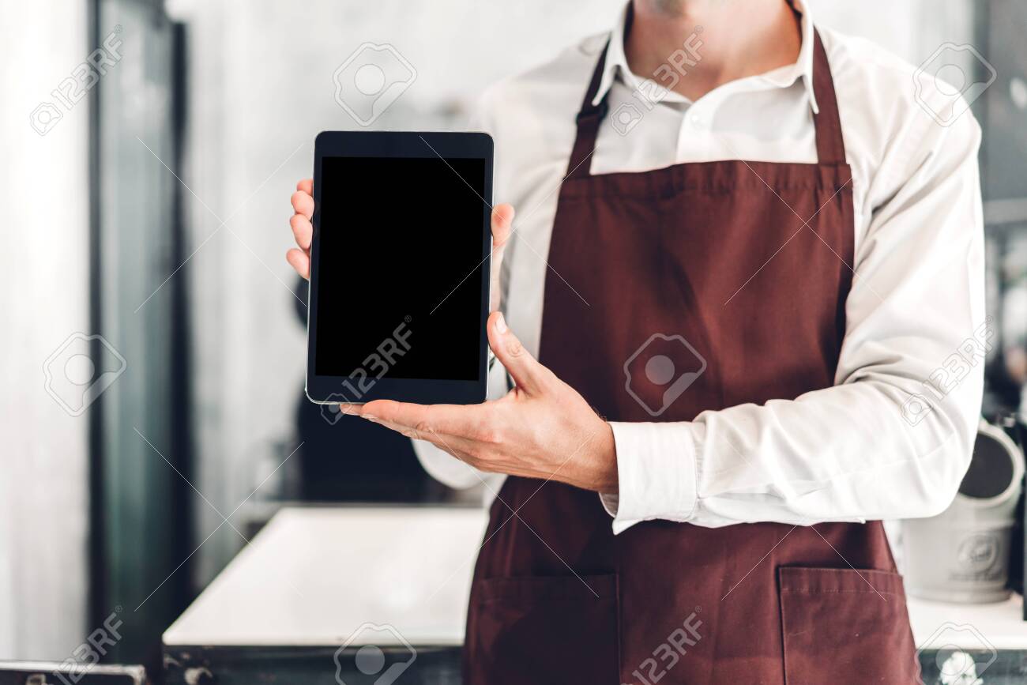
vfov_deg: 24.6
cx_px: 514
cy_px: 342
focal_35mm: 55
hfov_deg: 36.2
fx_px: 1569
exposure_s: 1/125
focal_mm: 55
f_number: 1.8
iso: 160
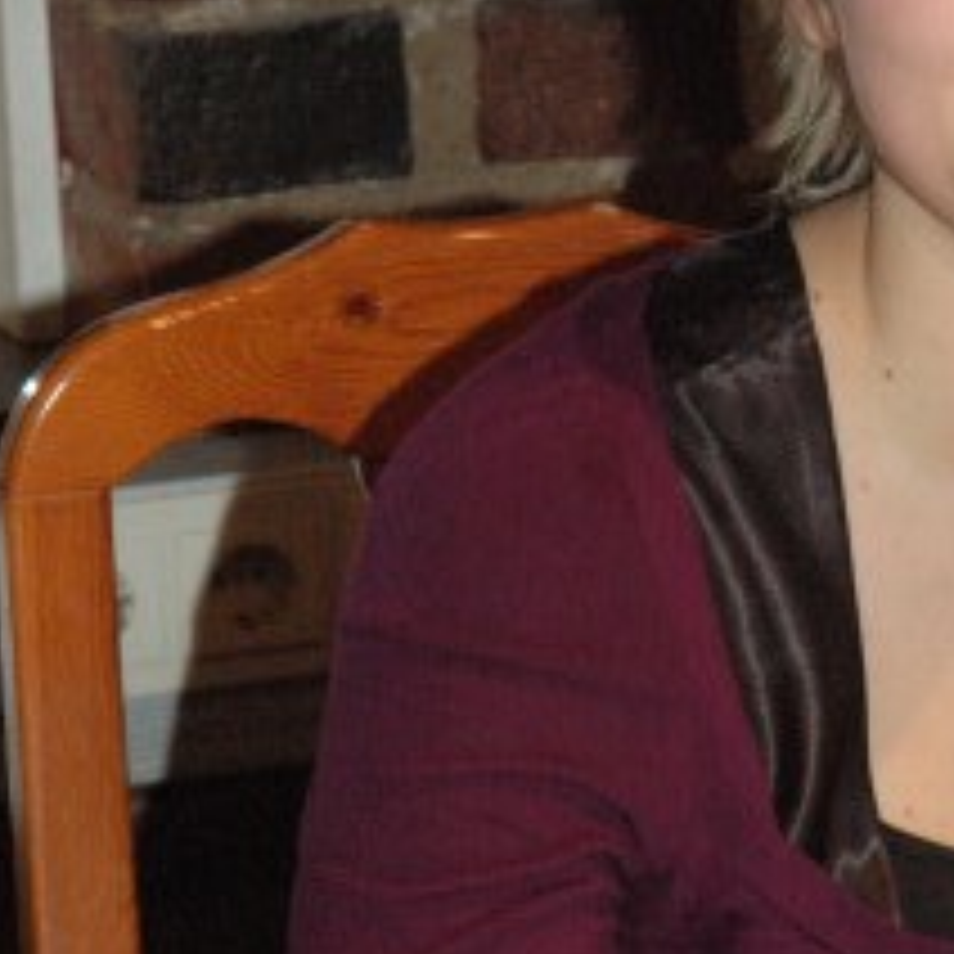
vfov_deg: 6.9
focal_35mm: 253
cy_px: 486
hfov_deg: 6.9
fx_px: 7889
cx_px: 778
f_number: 7.1
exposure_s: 1/60
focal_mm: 70
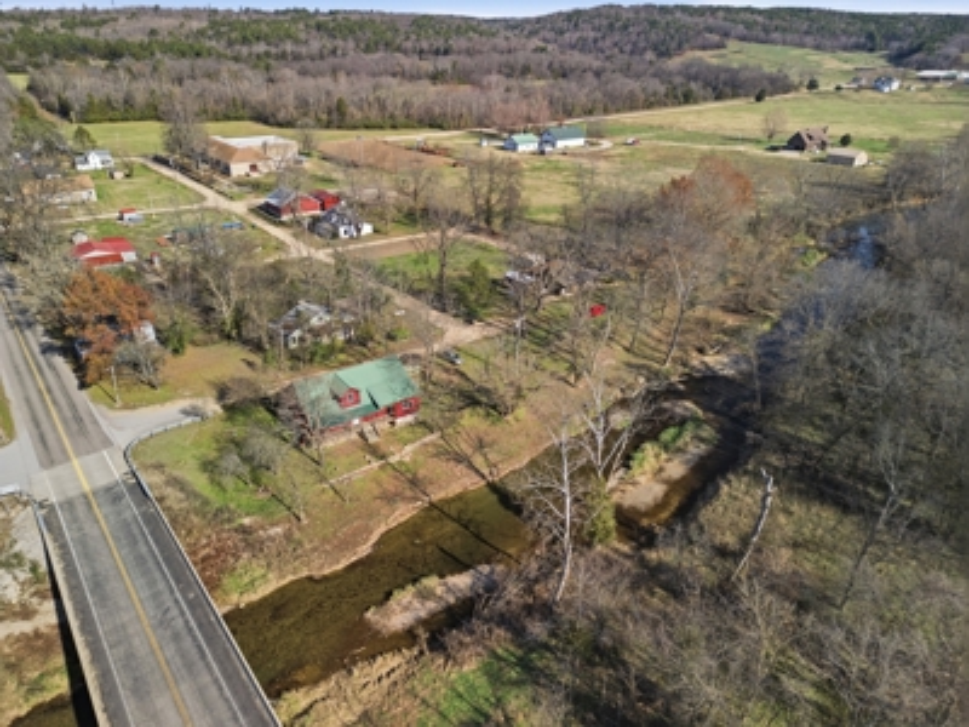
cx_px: 484
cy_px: 364
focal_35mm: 24
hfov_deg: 71.6
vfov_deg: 56.8
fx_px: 672
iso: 120
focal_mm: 6.7
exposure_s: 1/1000
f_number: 1.7
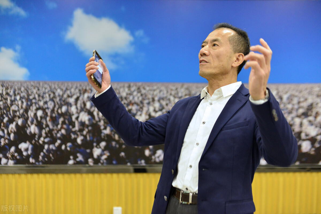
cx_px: 160
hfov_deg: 39.6
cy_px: 107
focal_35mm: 50
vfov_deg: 27.0
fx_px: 446
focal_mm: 50
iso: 4000
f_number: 2.8
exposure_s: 1/200
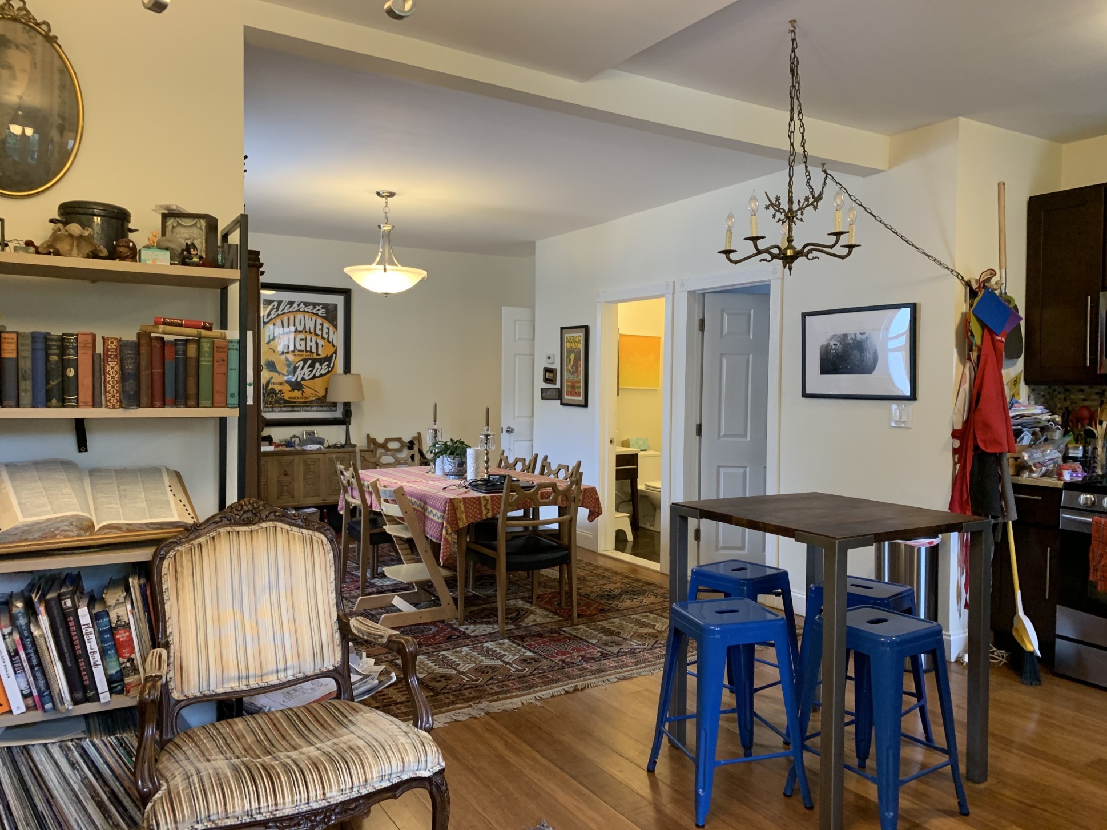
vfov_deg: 53.1
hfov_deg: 67.3
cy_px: 415
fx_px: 831
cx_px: 554
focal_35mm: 26
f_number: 1.8
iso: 250
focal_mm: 4.25
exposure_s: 1/60
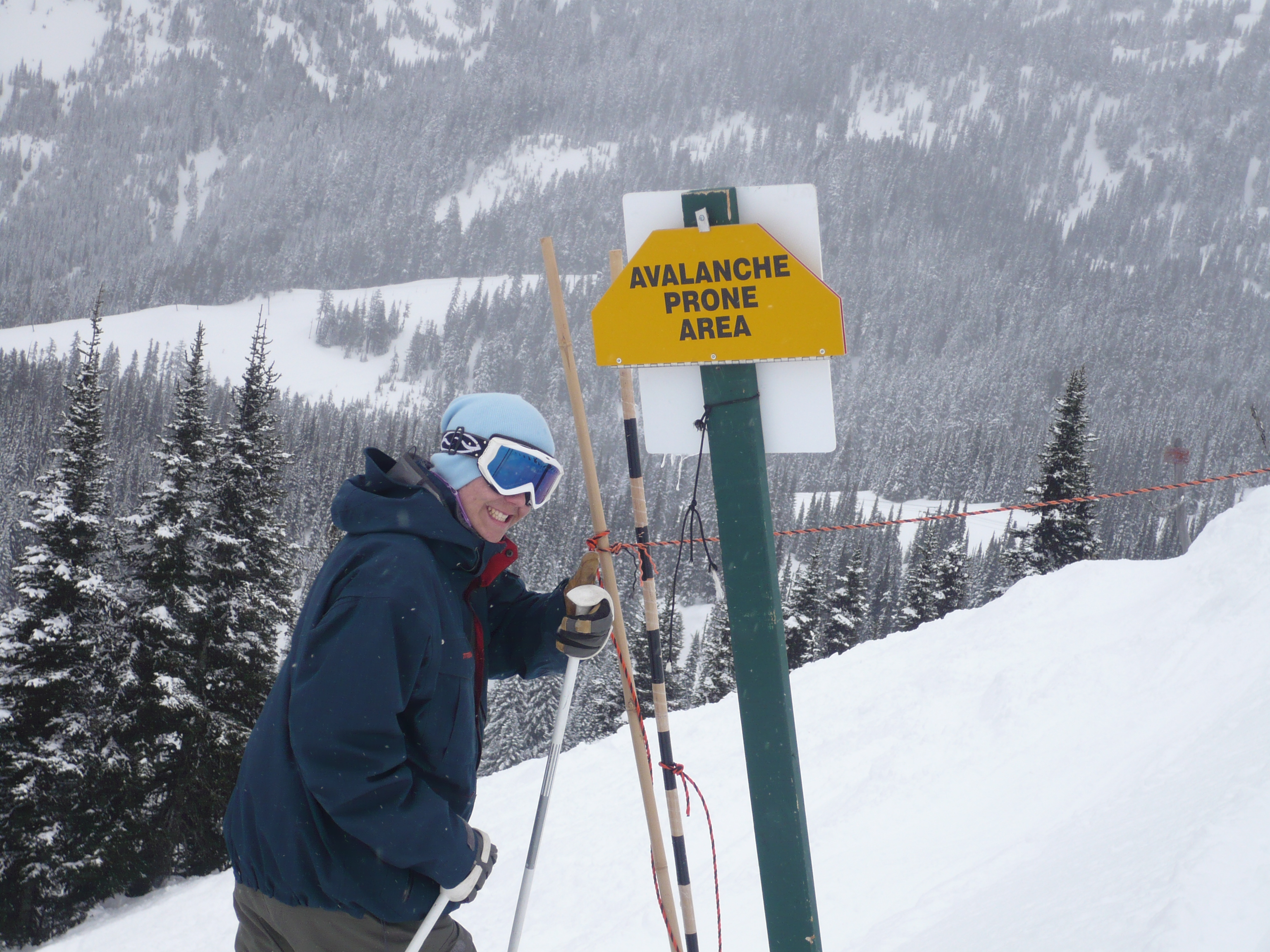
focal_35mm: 79
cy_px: 476
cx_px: 635
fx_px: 2898
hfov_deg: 24.7
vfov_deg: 18.7
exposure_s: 1/400
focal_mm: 13
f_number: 4.3
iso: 100
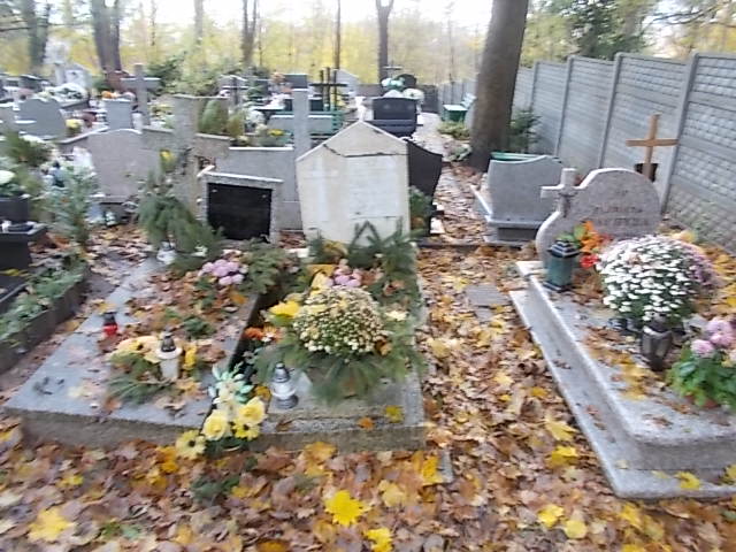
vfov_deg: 53.1
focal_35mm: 26
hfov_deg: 67.3
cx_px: 368
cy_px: 276
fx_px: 553
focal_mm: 4.6
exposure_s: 1/25
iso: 80
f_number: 3.2
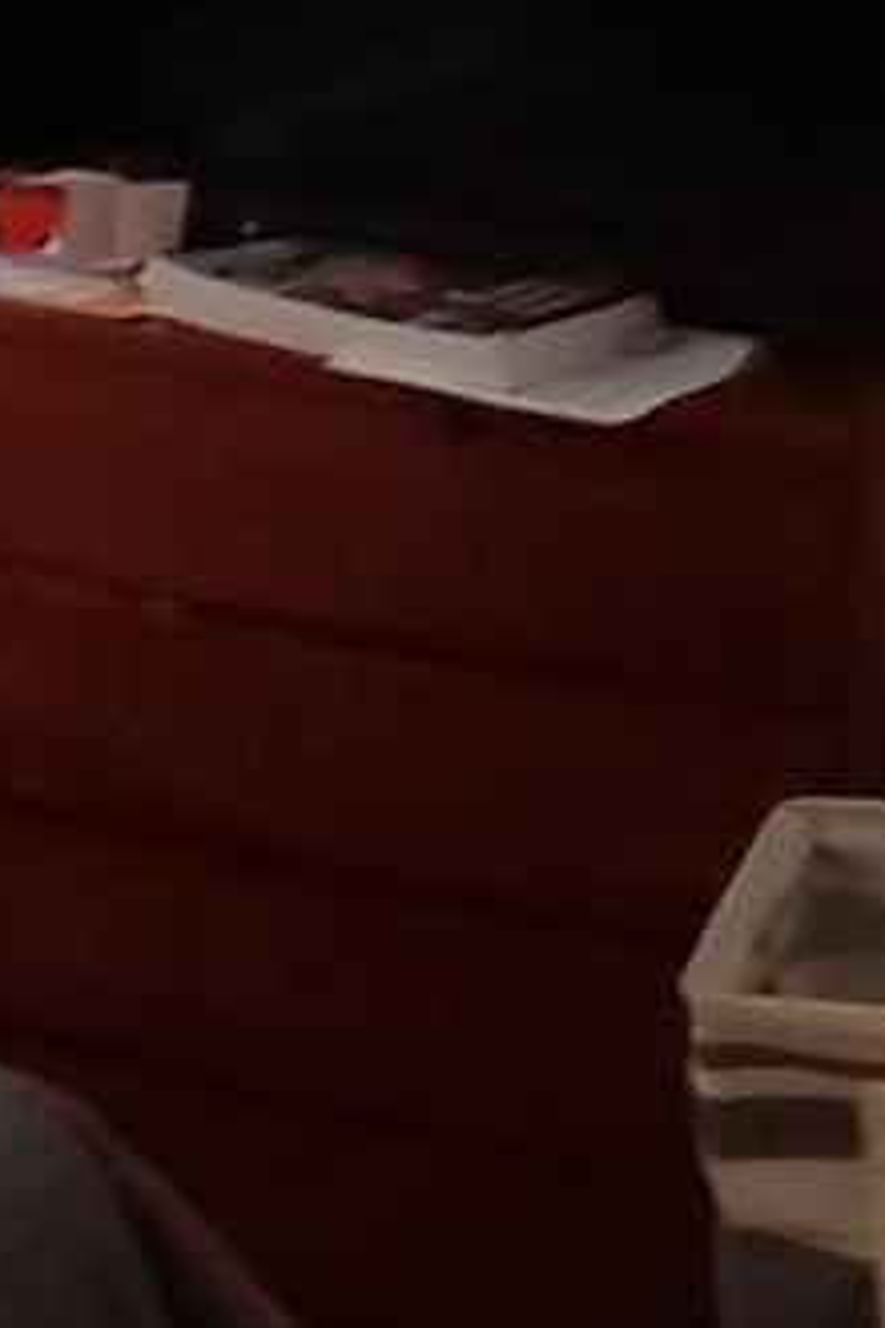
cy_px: -68
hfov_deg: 10.3
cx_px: -632
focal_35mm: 126
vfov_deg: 15.9
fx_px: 4646
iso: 640
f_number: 2.4
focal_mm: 4.3
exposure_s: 1/10
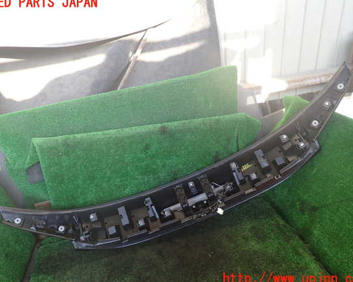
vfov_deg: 53.2
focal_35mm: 27
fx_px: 282
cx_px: 175
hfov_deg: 64.0
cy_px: 141
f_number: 2.8
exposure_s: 1/60
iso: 100
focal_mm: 4.5
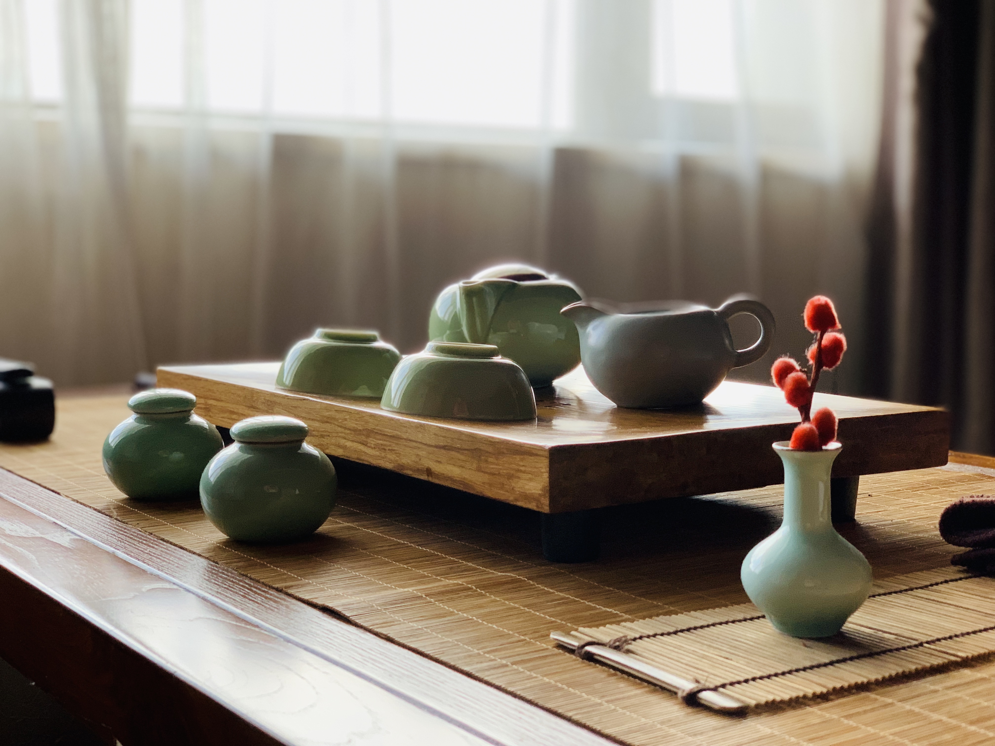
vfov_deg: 28.0
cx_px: 498
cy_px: 373
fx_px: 1495
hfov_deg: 36.8
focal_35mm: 52
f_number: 2.4
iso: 125
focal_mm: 6
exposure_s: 1/109
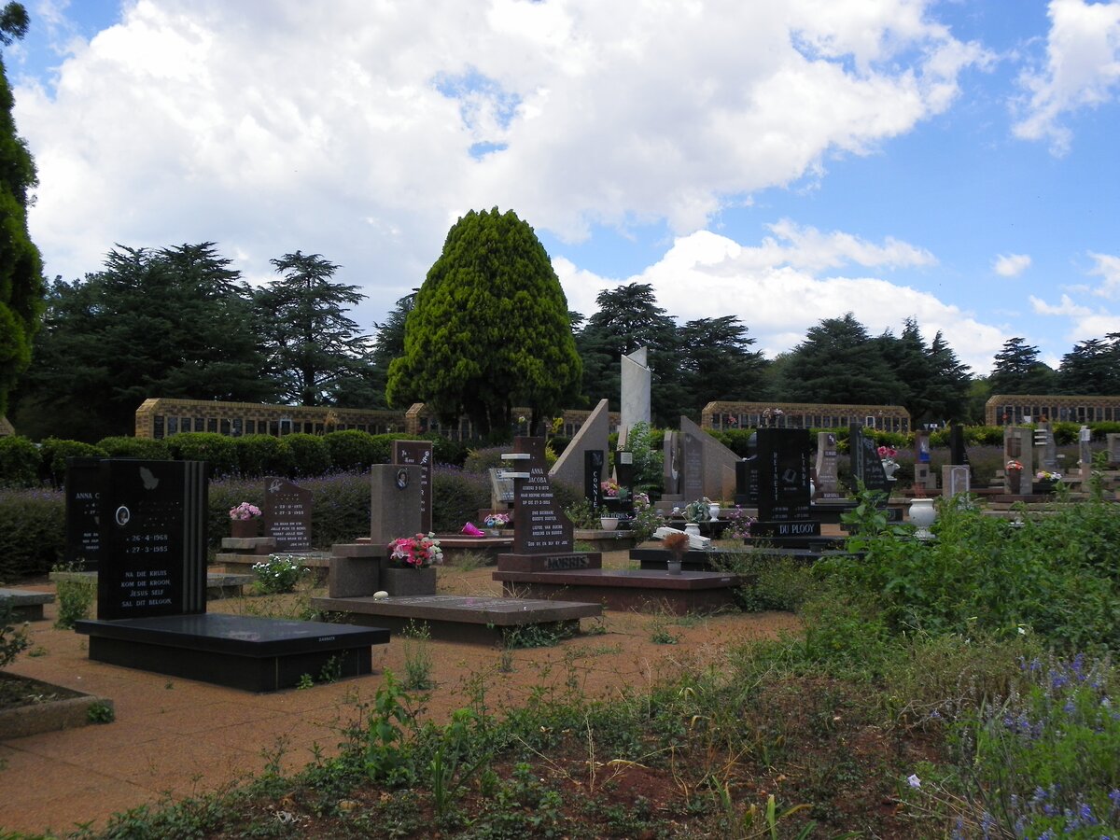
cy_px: 420
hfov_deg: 43.9
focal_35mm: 43
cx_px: 560
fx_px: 1391
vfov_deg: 33.6
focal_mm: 7.6
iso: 64
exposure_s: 1/400
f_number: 4.5
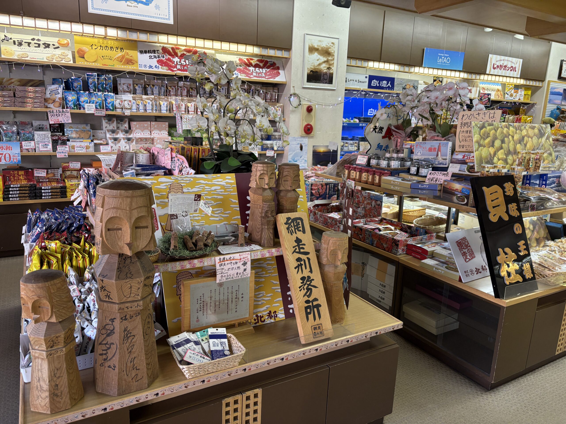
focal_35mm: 26
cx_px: 283
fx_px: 425
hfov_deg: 67.3
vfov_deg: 53.1
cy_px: 212
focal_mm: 5.96
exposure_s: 1/50
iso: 100
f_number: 1.6
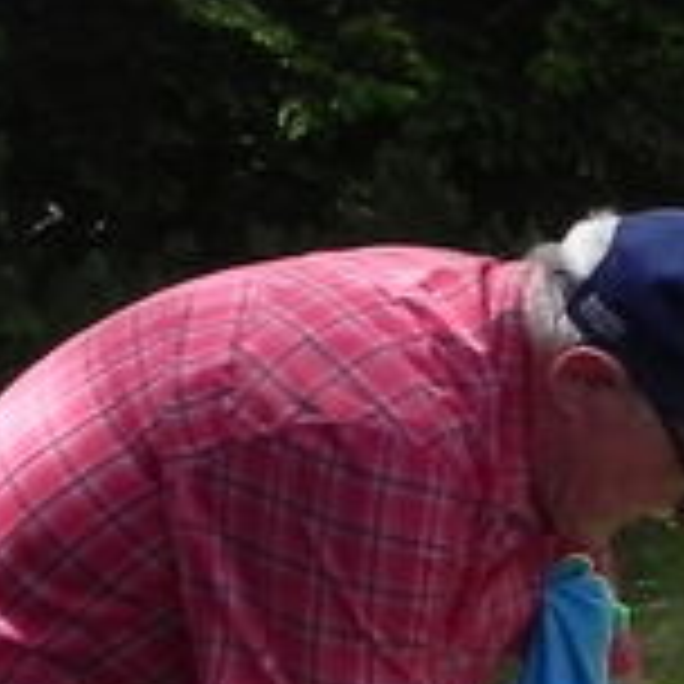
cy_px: 500
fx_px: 3599
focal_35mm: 161
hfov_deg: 8.7
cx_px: 2126
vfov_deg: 10.8
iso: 160
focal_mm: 4.6
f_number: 5.6
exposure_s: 1/198
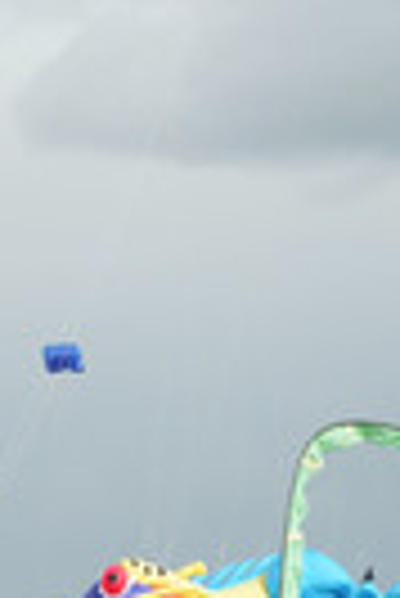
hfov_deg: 3.7
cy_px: 638
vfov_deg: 5.6
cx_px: 65
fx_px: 6134
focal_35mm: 369
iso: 640
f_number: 8
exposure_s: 1/500
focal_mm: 109
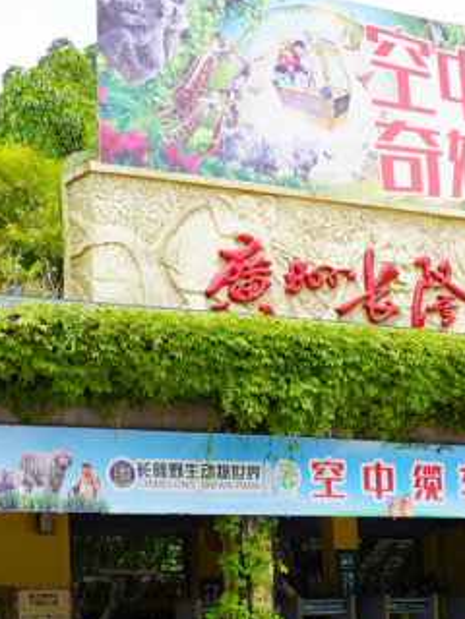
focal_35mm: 114
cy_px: 407
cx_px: 473
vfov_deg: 17.2
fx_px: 2042
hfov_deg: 12.8
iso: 100
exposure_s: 1/125
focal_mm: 55
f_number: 8
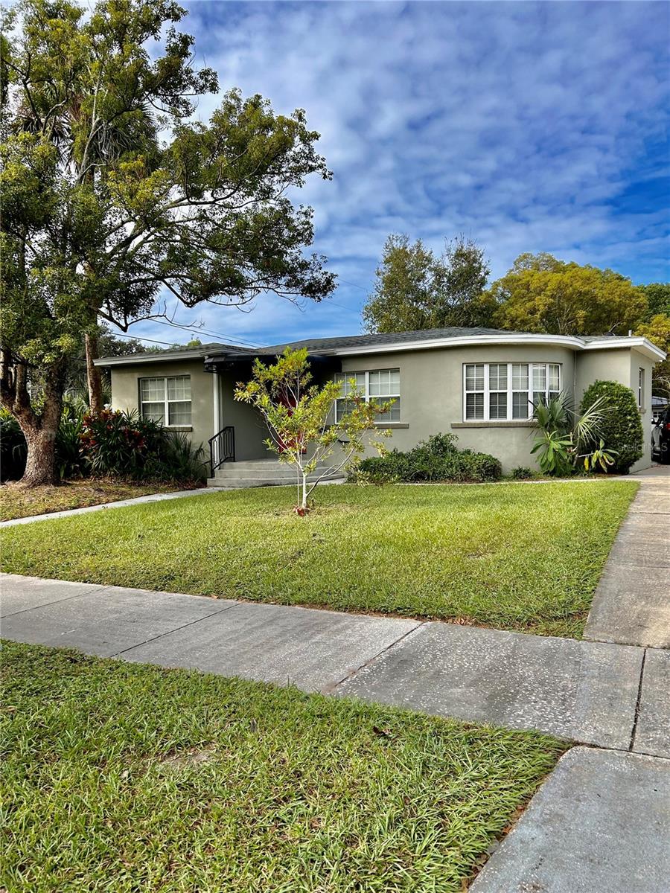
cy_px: 446
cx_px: 335
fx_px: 671
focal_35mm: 26
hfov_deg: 53.1
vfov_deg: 67.3
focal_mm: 5.7
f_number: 1.5
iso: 50
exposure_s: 1/2353
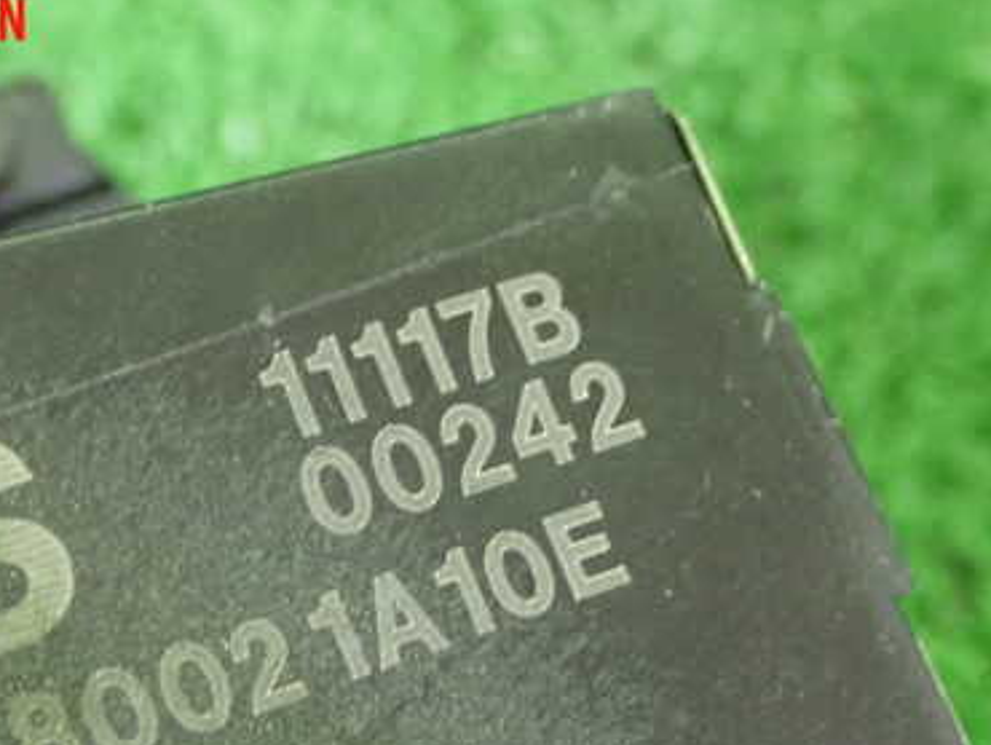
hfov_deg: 17.1
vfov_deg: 12.8
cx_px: 343
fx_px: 3294
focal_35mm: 115
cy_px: 592
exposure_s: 1/15
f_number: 3.9
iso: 1250
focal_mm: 12.73
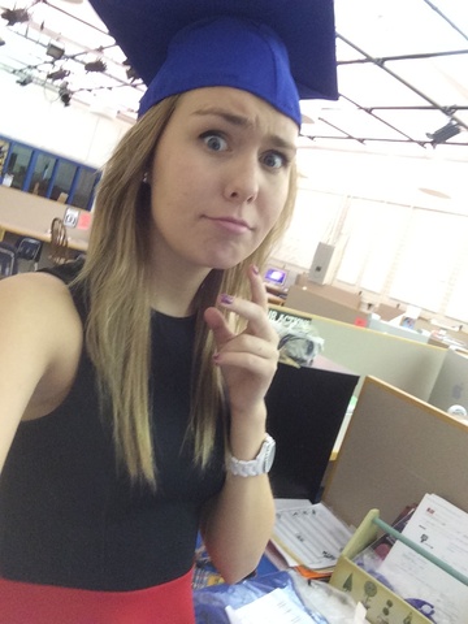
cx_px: 234
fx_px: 595
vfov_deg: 55.4
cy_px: 312
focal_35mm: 33
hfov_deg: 42.9
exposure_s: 1/30
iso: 200
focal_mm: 2.15
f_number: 2.4
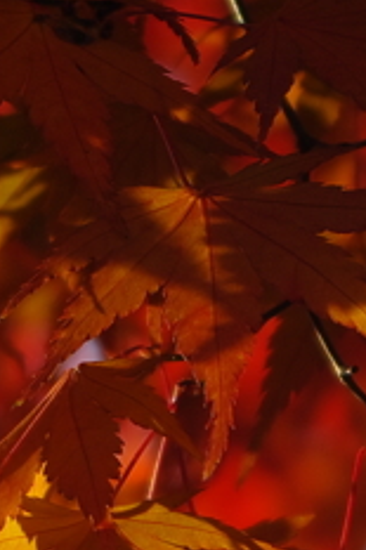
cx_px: 210
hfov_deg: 3.8
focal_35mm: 360
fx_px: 5498
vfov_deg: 5.7
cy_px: 753
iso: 100
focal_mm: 55
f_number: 5.6
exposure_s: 1/200
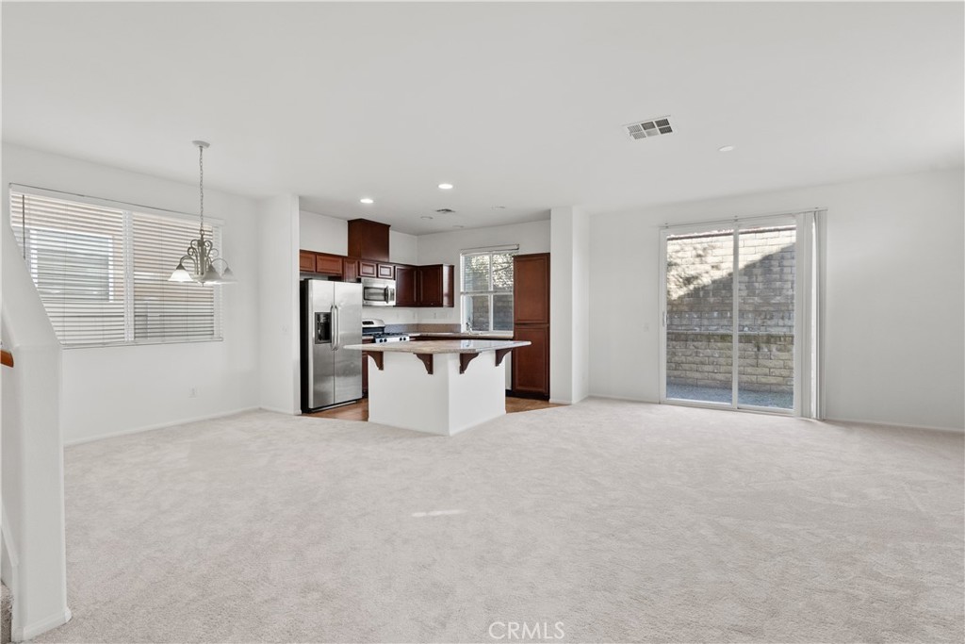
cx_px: 482
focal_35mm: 16
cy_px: 322
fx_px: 429
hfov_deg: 96.7
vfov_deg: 73.8
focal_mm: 16
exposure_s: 1/20
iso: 1250
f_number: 8
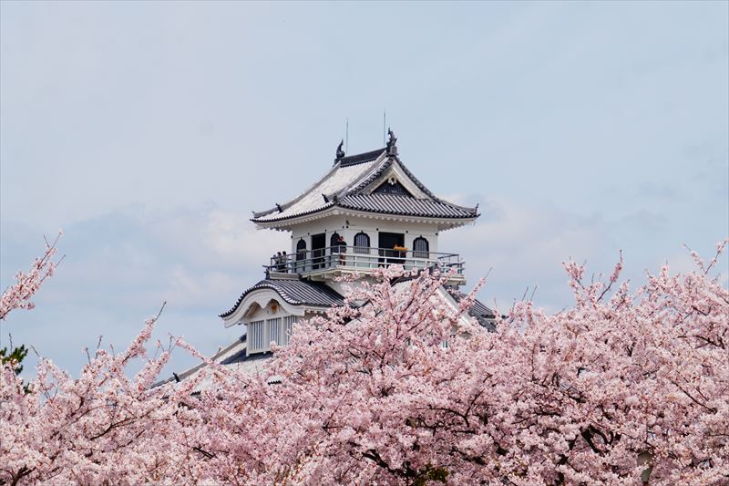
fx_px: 3948
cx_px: 364
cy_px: 243
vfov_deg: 7.0
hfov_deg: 10.6
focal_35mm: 195
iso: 100
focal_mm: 130
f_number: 8
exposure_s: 1/400
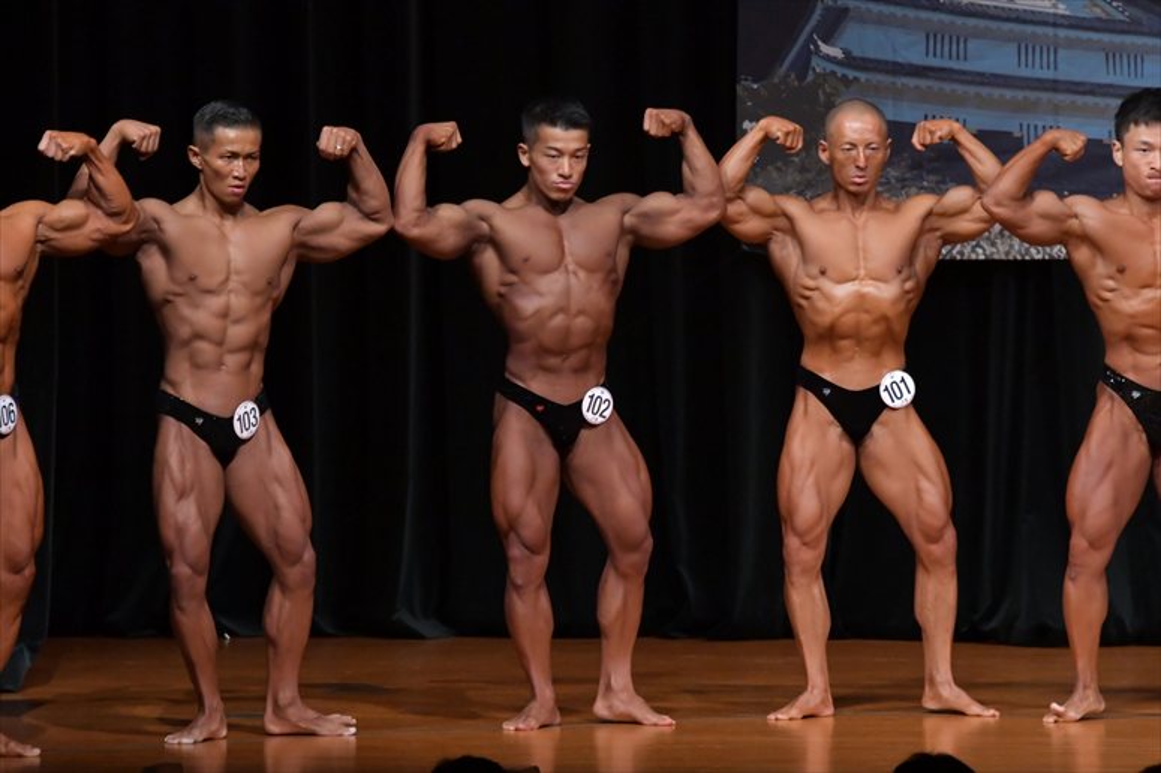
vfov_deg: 4.8
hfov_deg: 7.2
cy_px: 386
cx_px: 580
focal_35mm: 285
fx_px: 9187
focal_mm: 190
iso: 5000
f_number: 5.6
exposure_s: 1/400
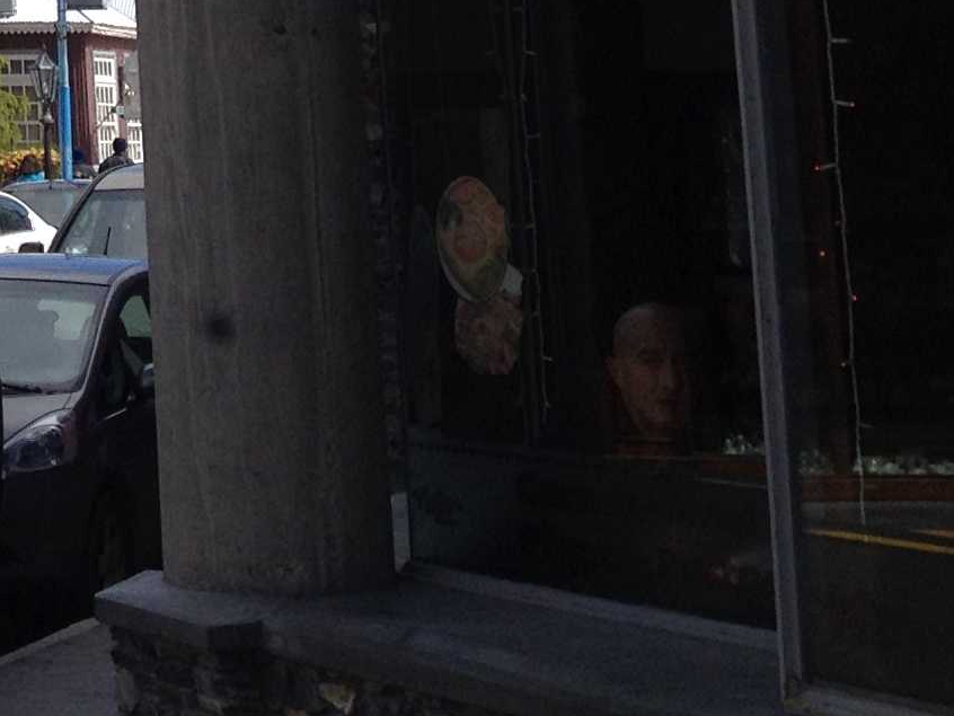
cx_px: -488
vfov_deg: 10.4
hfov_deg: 13.7
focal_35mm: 135
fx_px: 3722
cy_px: -537
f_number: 2.4
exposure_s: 1/2045
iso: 50
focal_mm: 4.28
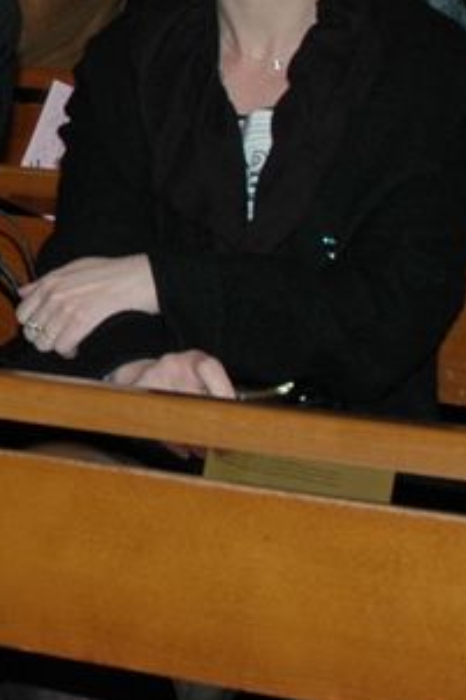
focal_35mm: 179
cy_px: 188
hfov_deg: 7.4
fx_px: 3479
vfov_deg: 11.5
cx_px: -482
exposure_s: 1/60
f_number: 4
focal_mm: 24
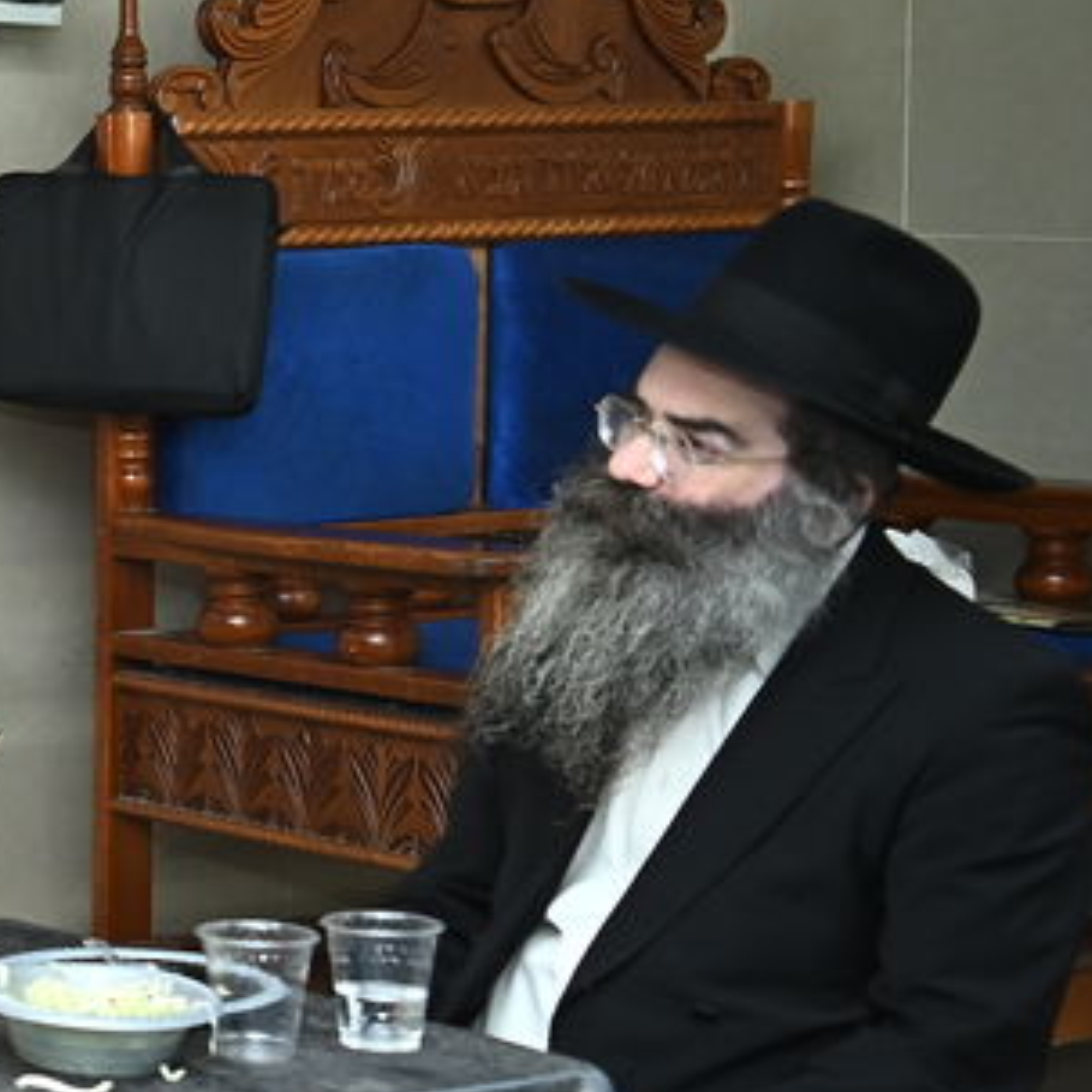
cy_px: 514
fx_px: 3640
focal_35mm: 102
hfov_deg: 13.5
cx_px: -1366
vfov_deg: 17.1
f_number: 3.5
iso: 500
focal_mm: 26
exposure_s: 1/160
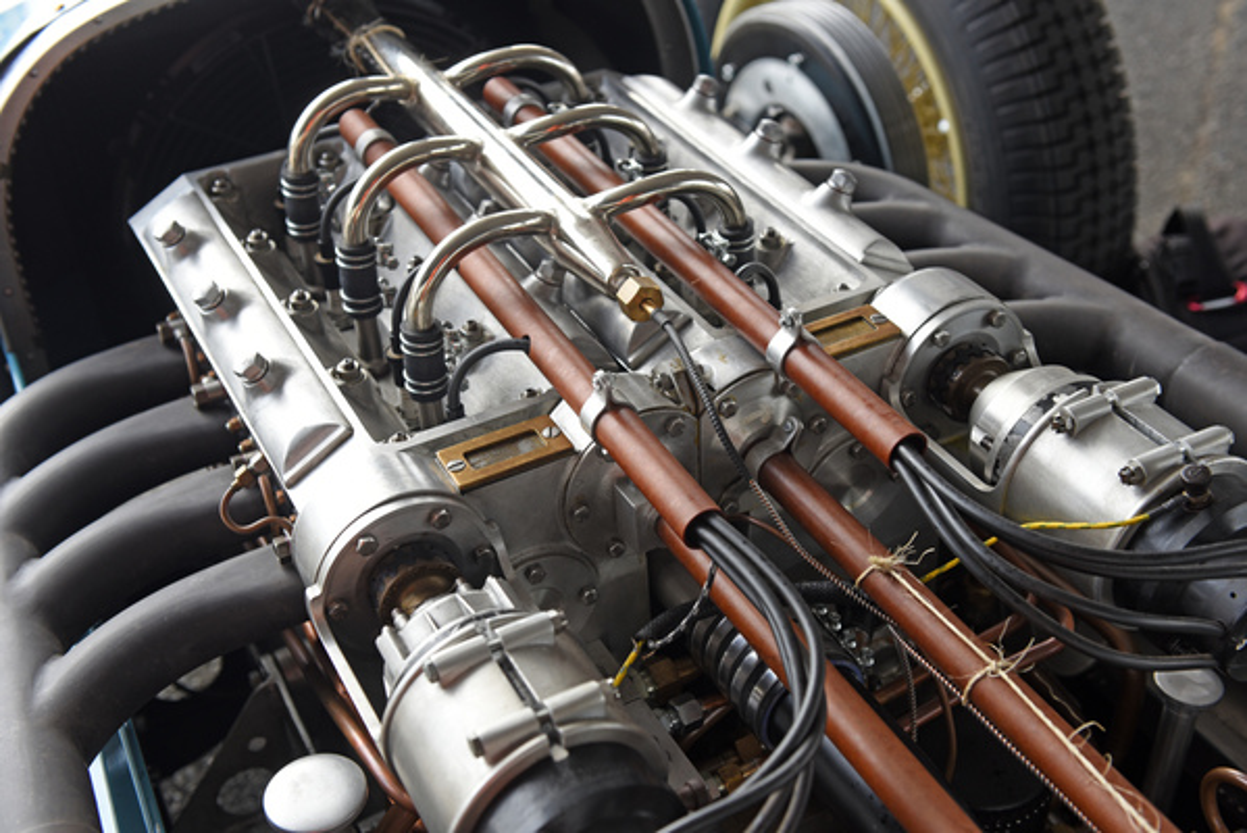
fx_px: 1559
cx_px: 624
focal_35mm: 45
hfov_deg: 43.6
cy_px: 416
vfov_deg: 29.9
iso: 200
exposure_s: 1/160
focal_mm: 45
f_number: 5
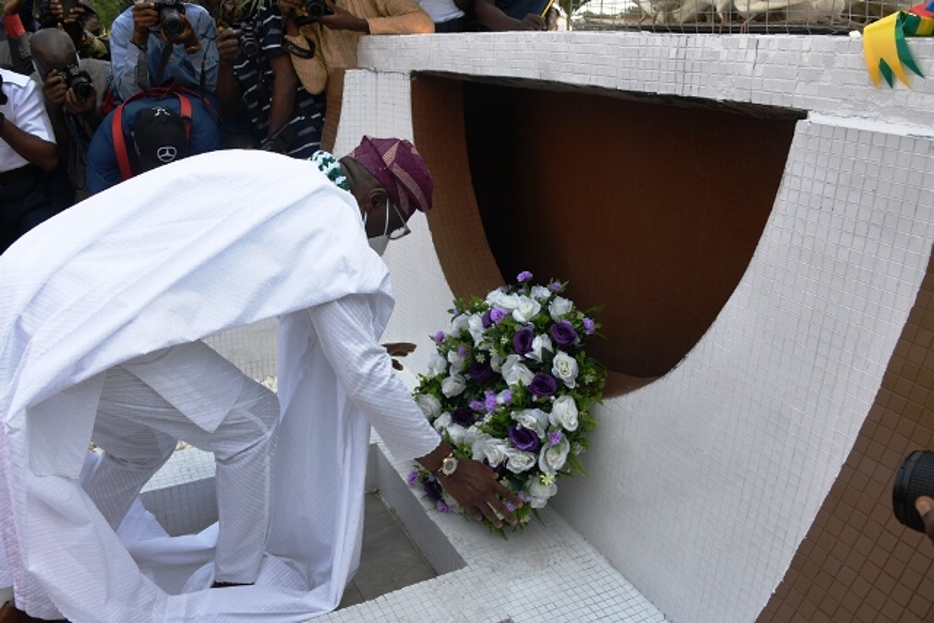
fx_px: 727
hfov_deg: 65.5
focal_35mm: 28
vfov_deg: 46.4
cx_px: 467
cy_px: 312
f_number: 10
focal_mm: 28
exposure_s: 1/160
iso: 250
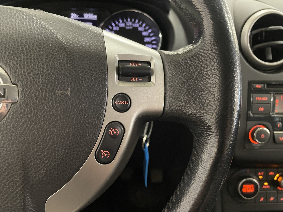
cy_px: 106
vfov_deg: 53.1
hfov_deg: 67.3
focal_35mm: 26
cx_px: 142
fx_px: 213
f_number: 1.6
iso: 640
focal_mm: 4.2
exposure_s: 1/25
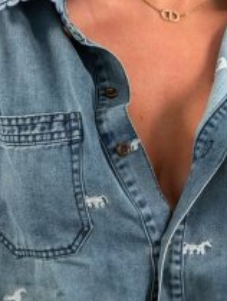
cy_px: 482
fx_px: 1553
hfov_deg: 8.3
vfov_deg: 10.6
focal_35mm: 178
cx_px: 170
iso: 80
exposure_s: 1/100
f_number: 1.78
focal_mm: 6.76
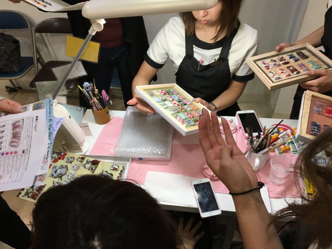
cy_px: 124
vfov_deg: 48.2
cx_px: 166
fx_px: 278
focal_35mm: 29
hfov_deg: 61.7
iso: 40
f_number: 2.2
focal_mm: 4.15
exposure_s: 1/30
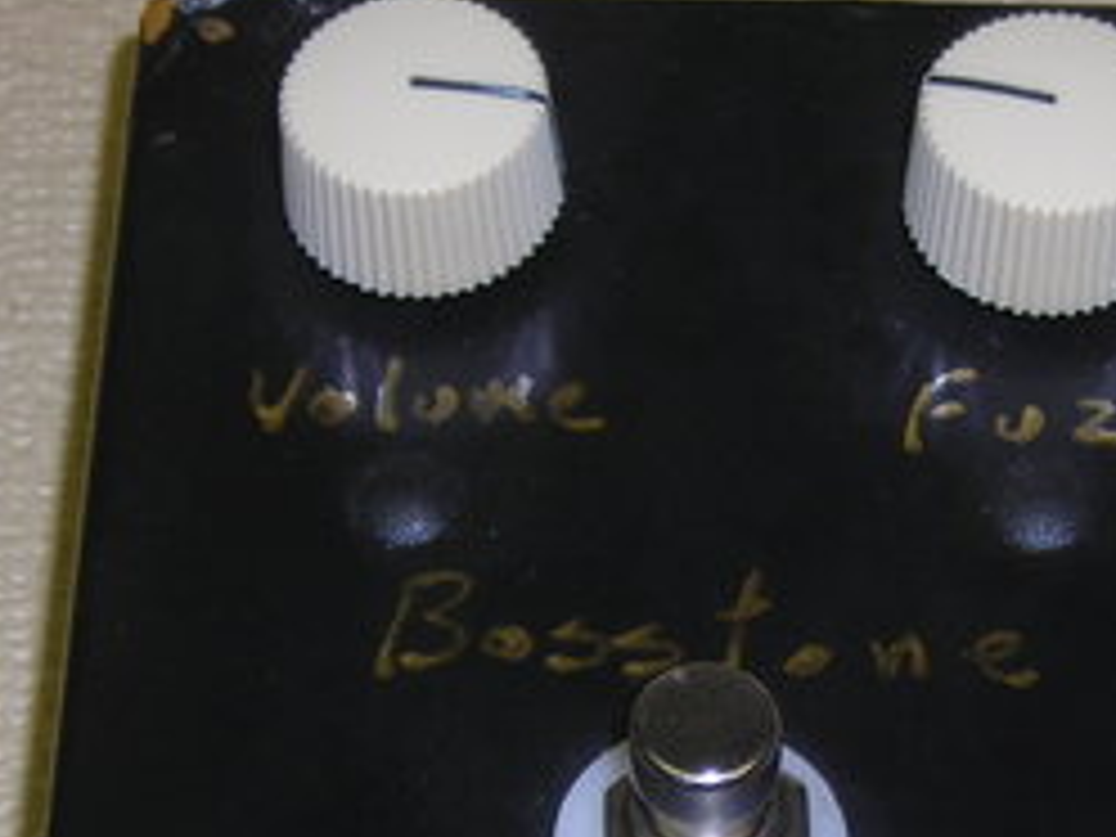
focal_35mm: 157
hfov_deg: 12.6
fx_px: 5062
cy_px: 770
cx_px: 770
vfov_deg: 9.4
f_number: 3.9
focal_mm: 10.8
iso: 50
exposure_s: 1/60.1
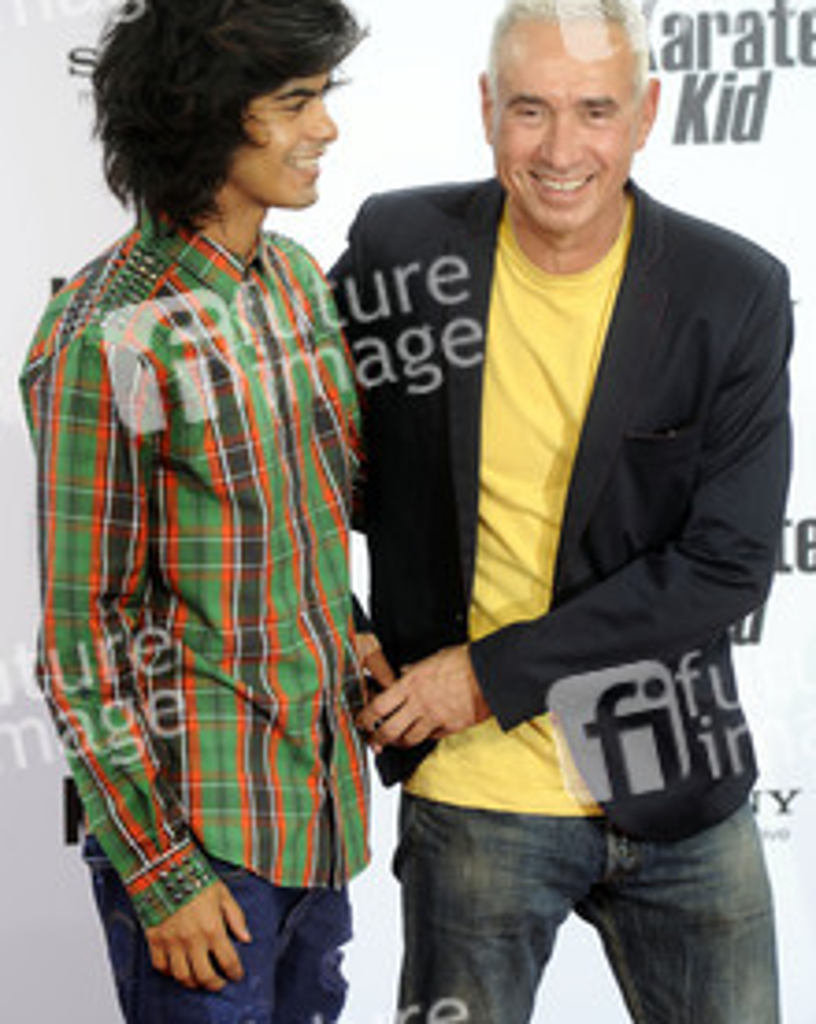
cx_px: 401
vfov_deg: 10.9
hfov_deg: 8.7
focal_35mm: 177
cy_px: 531
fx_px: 5355
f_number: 5.6
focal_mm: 130
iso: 640
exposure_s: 1/250
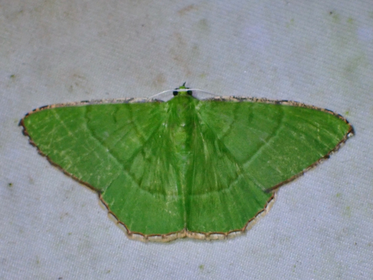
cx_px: 186
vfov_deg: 14.8
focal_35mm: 100
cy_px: 140
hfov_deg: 19.6
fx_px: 1078
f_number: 14
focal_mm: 18
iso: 800
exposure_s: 1/100
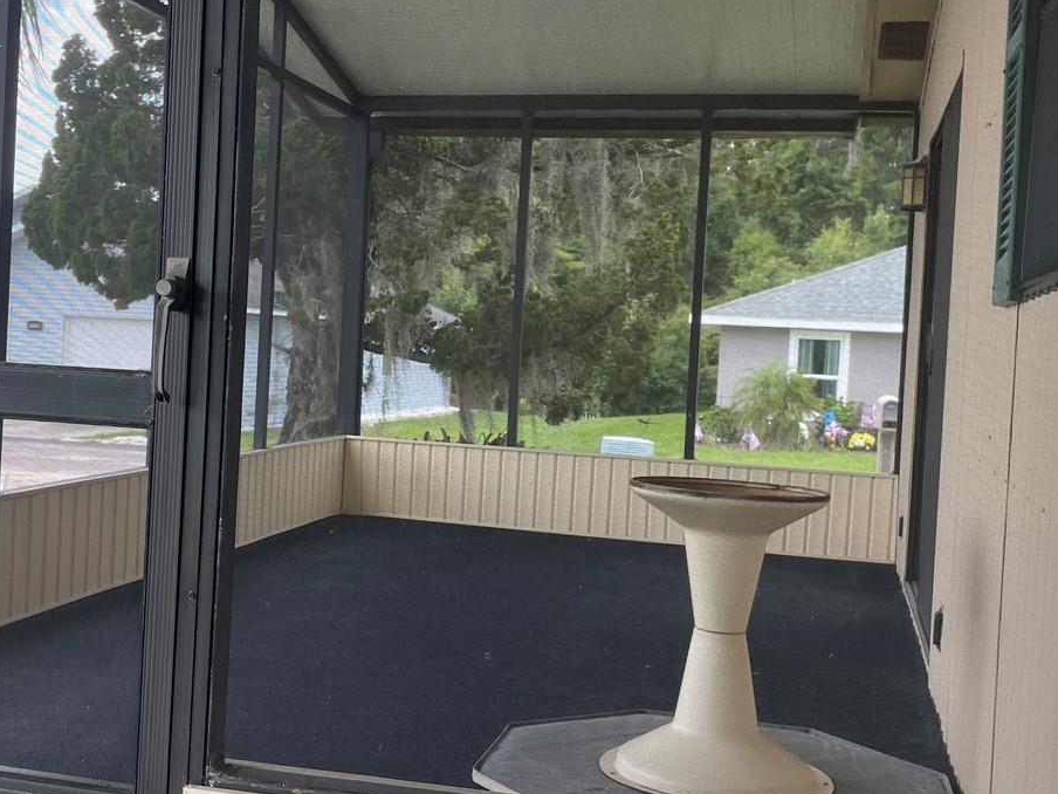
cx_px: 398
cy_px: 396
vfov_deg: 31.5
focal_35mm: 46
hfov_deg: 41.0
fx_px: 1406
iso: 32
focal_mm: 4.2
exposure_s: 1/211
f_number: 1.6
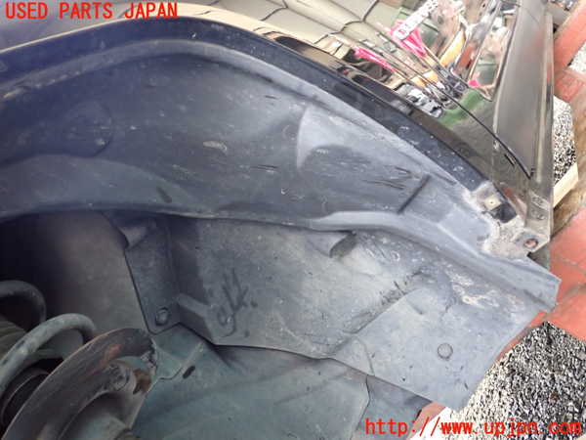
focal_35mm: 30
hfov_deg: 60.0
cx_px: 293
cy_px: 220
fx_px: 508
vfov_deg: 46.8
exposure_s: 1/30
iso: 500
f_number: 2.3
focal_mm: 5.4
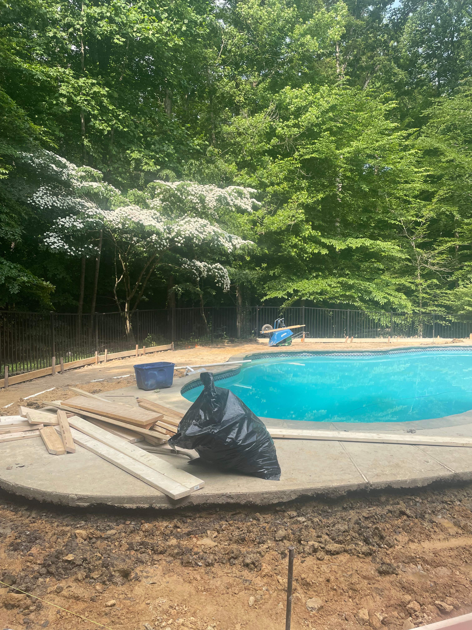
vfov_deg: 67.3
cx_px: 236
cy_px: 315
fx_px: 473
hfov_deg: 53.1
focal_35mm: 26
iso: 32
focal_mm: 4.2
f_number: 1.6
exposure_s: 1/1072
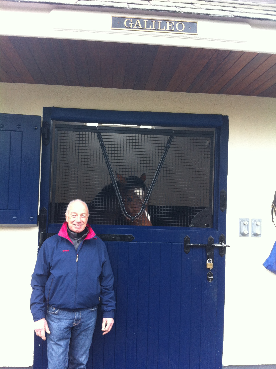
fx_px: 373
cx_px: 138
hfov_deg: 40.6
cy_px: 184
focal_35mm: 35
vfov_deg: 52.7
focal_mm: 3.85
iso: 80
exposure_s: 1/15
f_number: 2.8
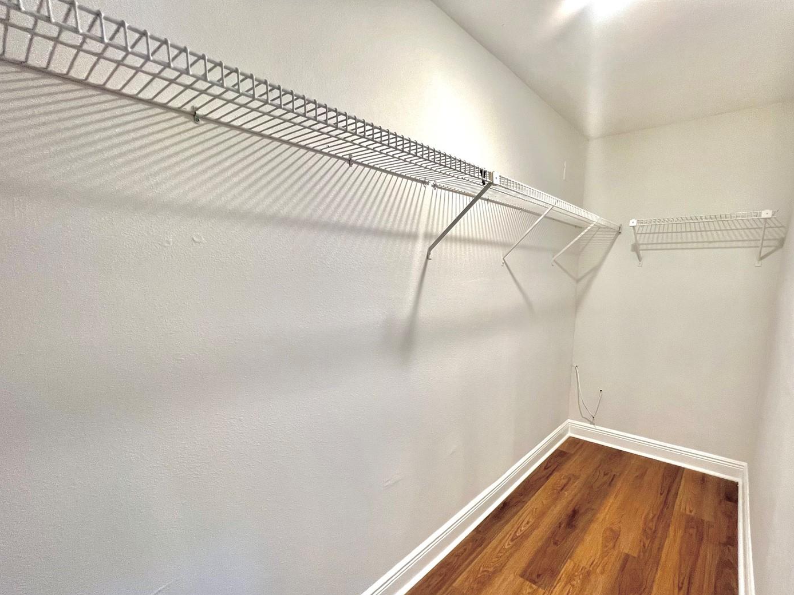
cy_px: 341
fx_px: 344
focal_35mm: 15
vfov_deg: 81.2
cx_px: 456
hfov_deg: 97.5
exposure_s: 1/120
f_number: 1.8
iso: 200
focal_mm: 1.57
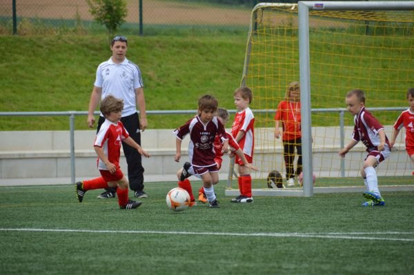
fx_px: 3447
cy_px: 138
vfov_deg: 4.6
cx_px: 207
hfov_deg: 6.9
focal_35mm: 300
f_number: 5.6
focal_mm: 200
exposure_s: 1/1600
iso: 400
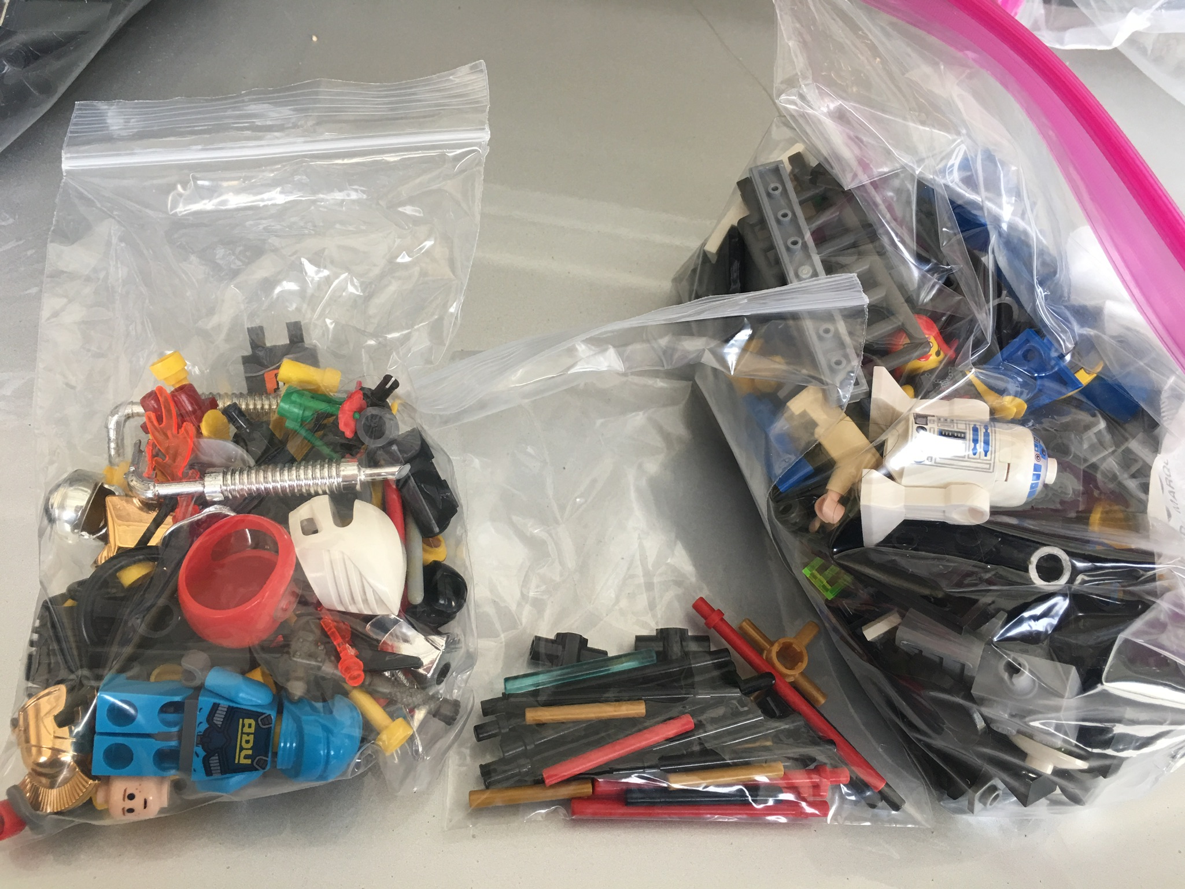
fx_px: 993
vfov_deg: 48.2
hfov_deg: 61.7
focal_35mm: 29
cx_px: 592
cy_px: 444
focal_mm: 4.15
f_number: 2.2
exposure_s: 1/30
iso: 32
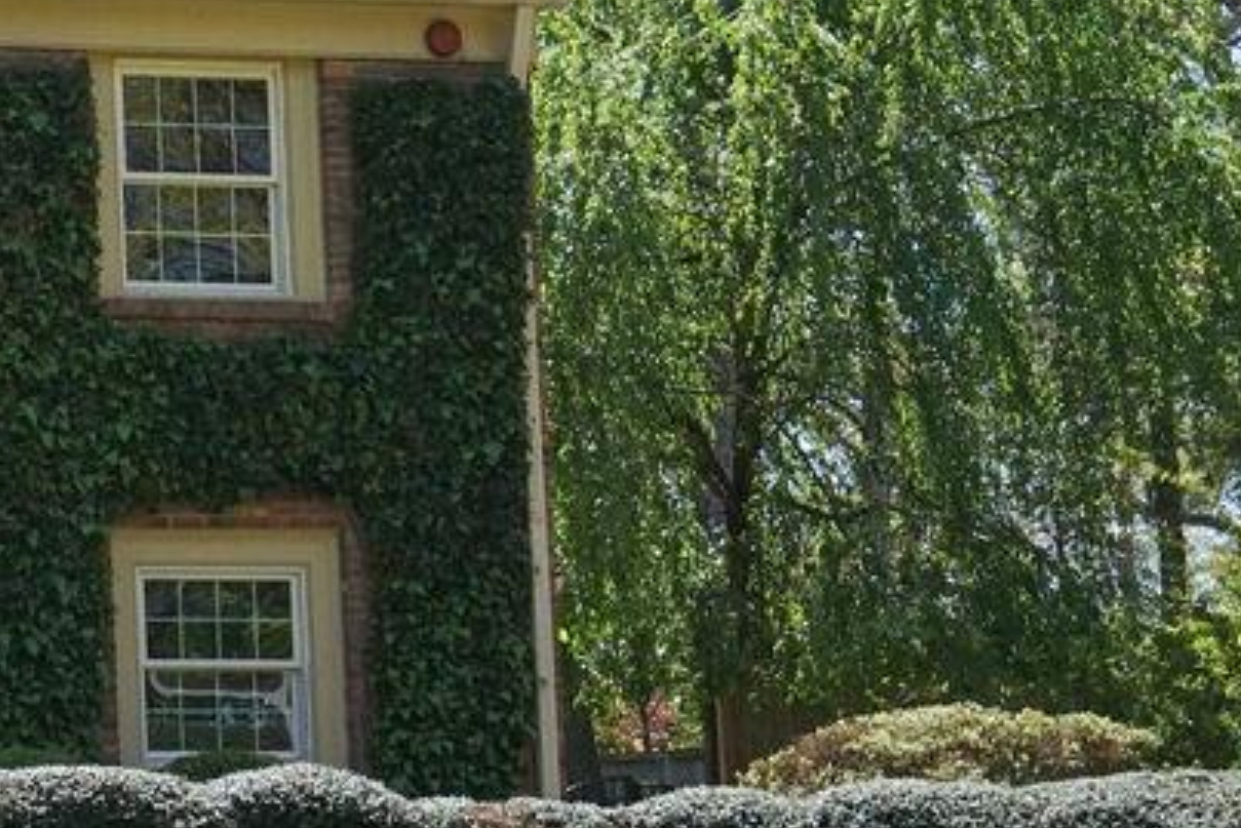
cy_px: 148
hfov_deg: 12.6
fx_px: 5172
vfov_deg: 9.1
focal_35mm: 150
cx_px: -899
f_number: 8
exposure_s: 1/1000
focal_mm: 35
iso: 640
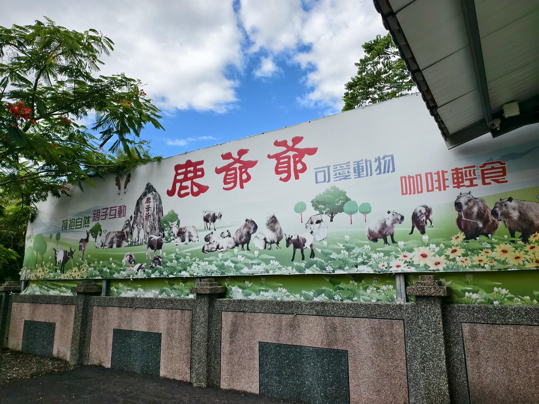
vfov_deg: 58.9
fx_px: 358
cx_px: 270
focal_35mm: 23
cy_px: 202
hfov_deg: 73.9
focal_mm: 6.54
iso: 72
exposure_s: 1/2899
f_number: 1.57
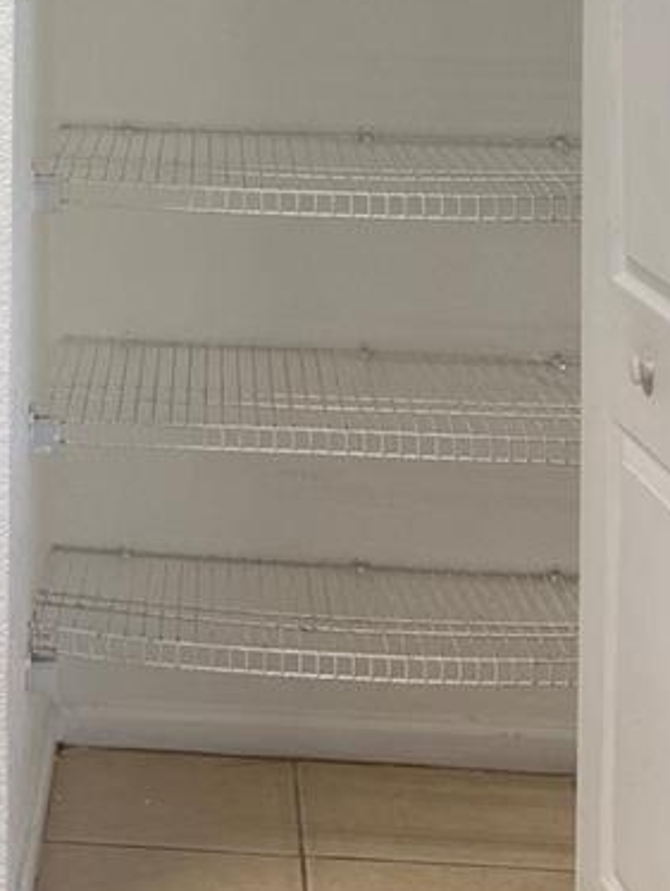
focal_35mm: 77
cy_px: -91
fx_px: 1985
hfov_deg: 18.7
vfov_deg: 23.7
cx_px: 17
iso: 125
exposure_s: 1/60
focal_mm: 6.76
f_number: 1.78
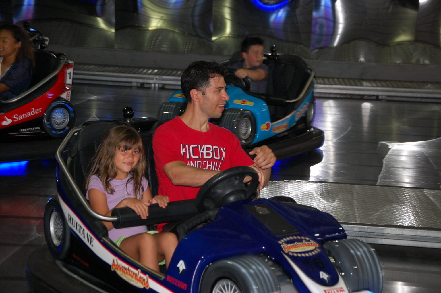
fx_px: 1064
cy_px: 146
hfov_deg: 23.4
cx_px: 220
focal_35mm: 87
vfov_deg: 15.7
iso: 560
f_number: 5.3
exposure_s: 1/60
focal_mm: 58
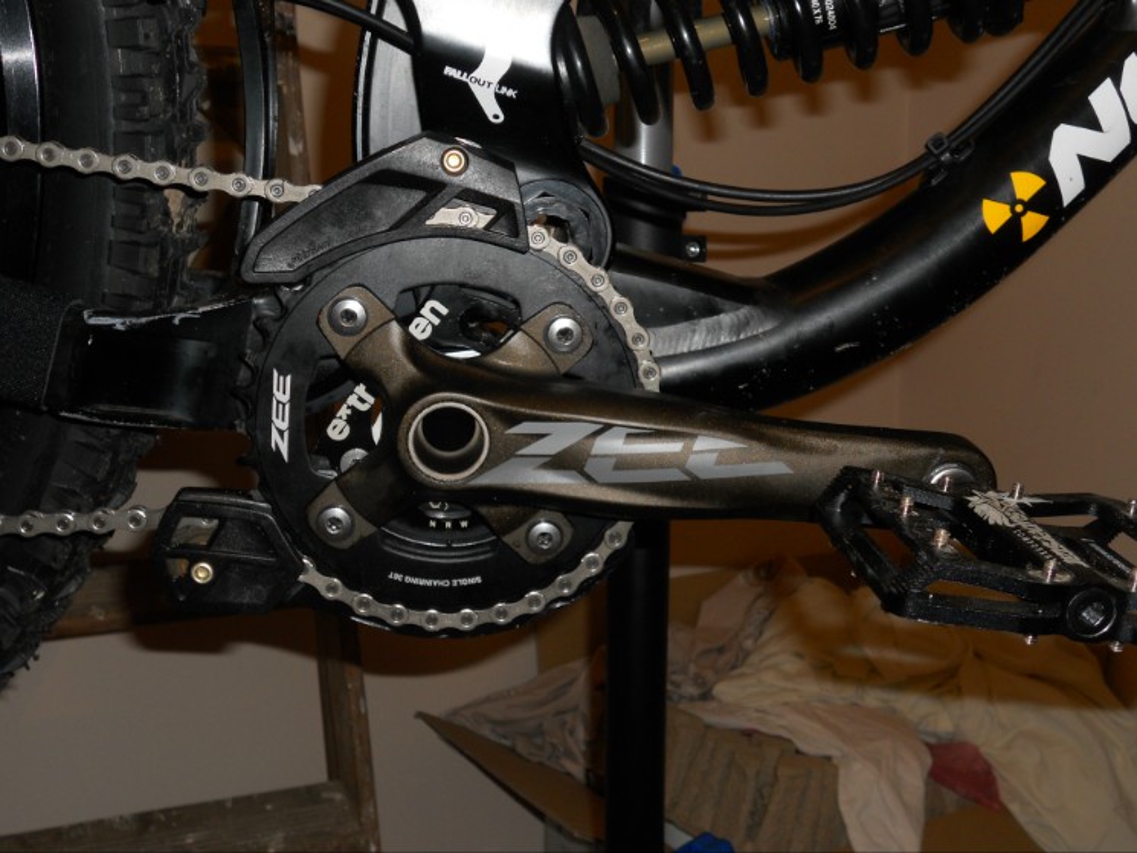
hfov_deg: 41.2
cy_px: 426
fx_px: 1511
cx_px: 568
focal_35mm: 46
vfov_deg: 31.5
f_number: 4.3
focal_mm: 8.2
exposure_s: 1/30
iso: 100
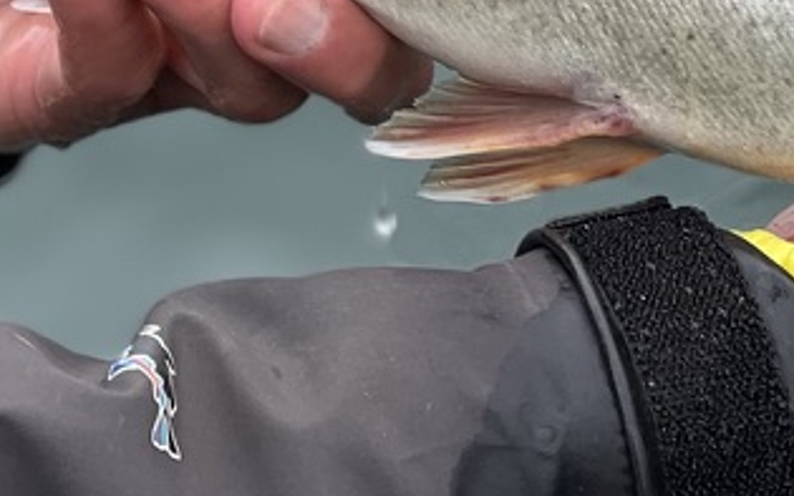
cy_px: -30
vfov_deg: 4.9
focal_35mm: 265
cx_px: 902
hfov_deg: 7.9
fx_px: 5735
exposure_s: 1/274
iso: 25
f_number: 2.8
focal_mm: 9
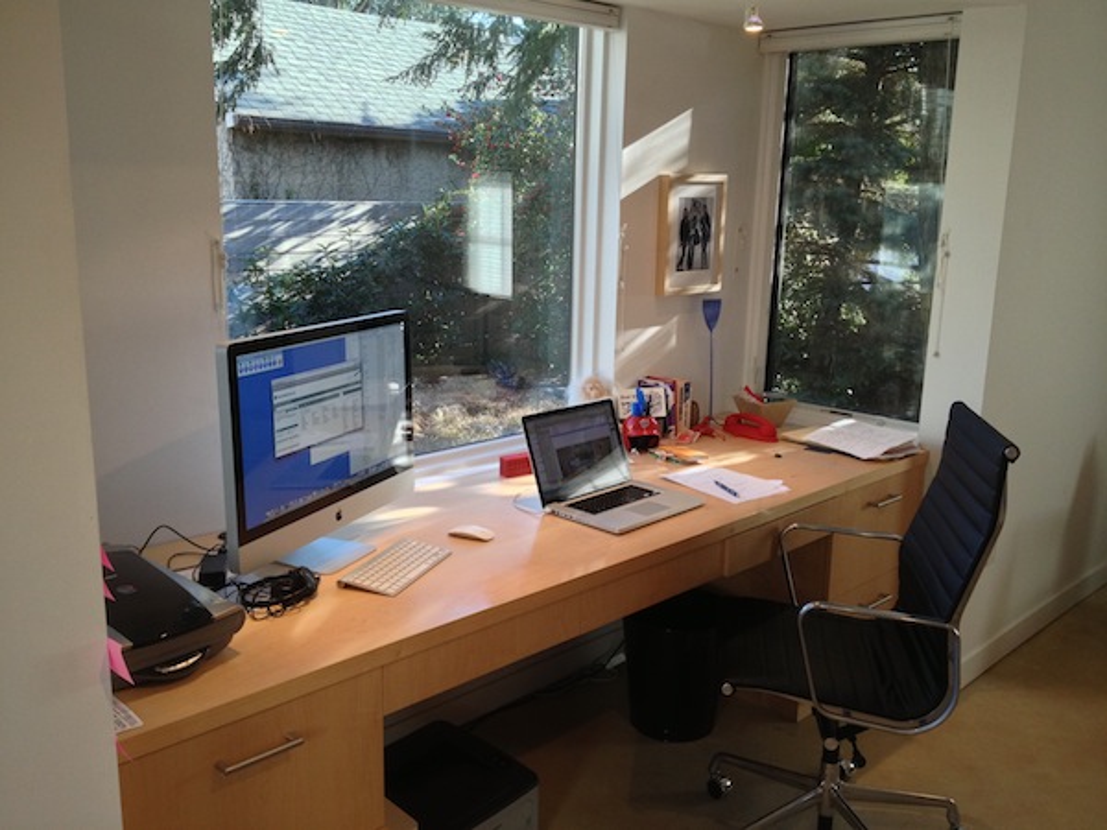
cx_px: 554
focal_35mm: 35
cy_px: 415
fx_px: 1119
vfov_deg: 40.7
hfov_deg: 52.6
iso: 100
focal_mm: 4.28
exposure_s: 1/120
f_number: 2.4
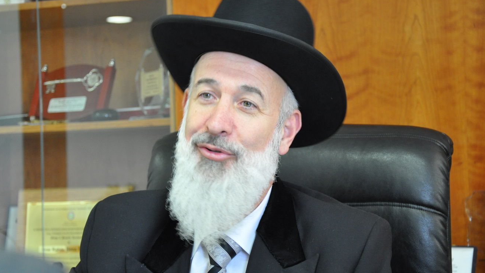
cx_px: 228
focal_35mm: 104
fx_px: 1338
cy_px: 140
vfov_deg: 11.6
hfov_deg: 20.6
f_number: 5.3
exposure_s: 1/30
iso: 1250
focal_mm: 62
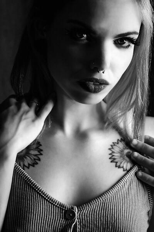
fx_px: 675
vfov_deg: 19.5
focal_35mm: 105
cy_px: 116
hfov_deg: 13.0
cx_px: 77
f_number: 9
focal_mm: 70
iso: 200
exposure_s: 1/125
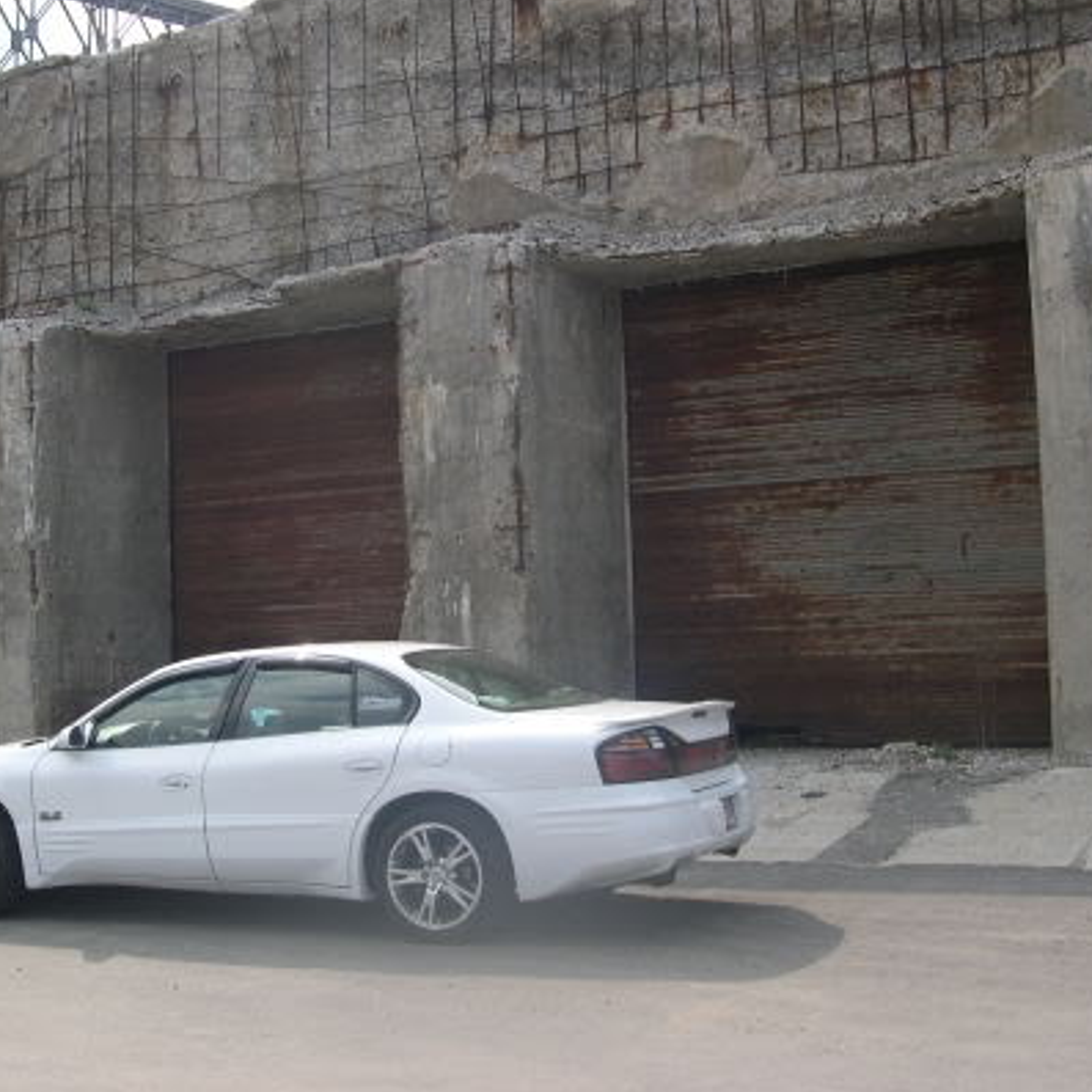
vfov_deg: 35.3
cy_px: 520
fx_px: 1713
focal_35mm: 48
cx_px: 371
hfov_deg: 35.0
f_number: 7.6
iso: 100
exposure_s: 1/106
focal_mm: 8
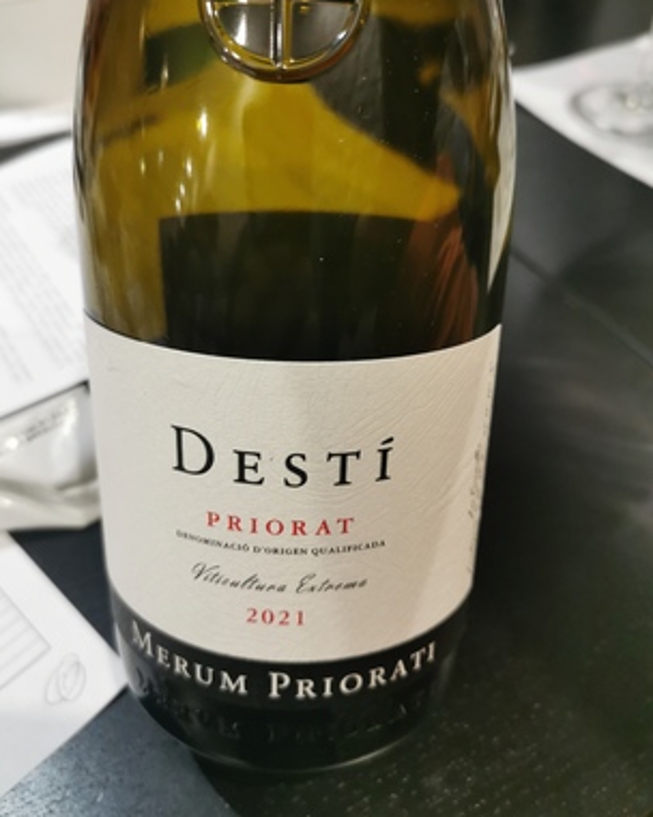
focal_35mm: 30
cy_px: 390
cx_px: 310
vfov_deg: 58.7
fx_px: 725
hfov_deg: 48.5
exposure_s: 1/50
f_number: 1.8
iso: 250
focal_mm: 5.58
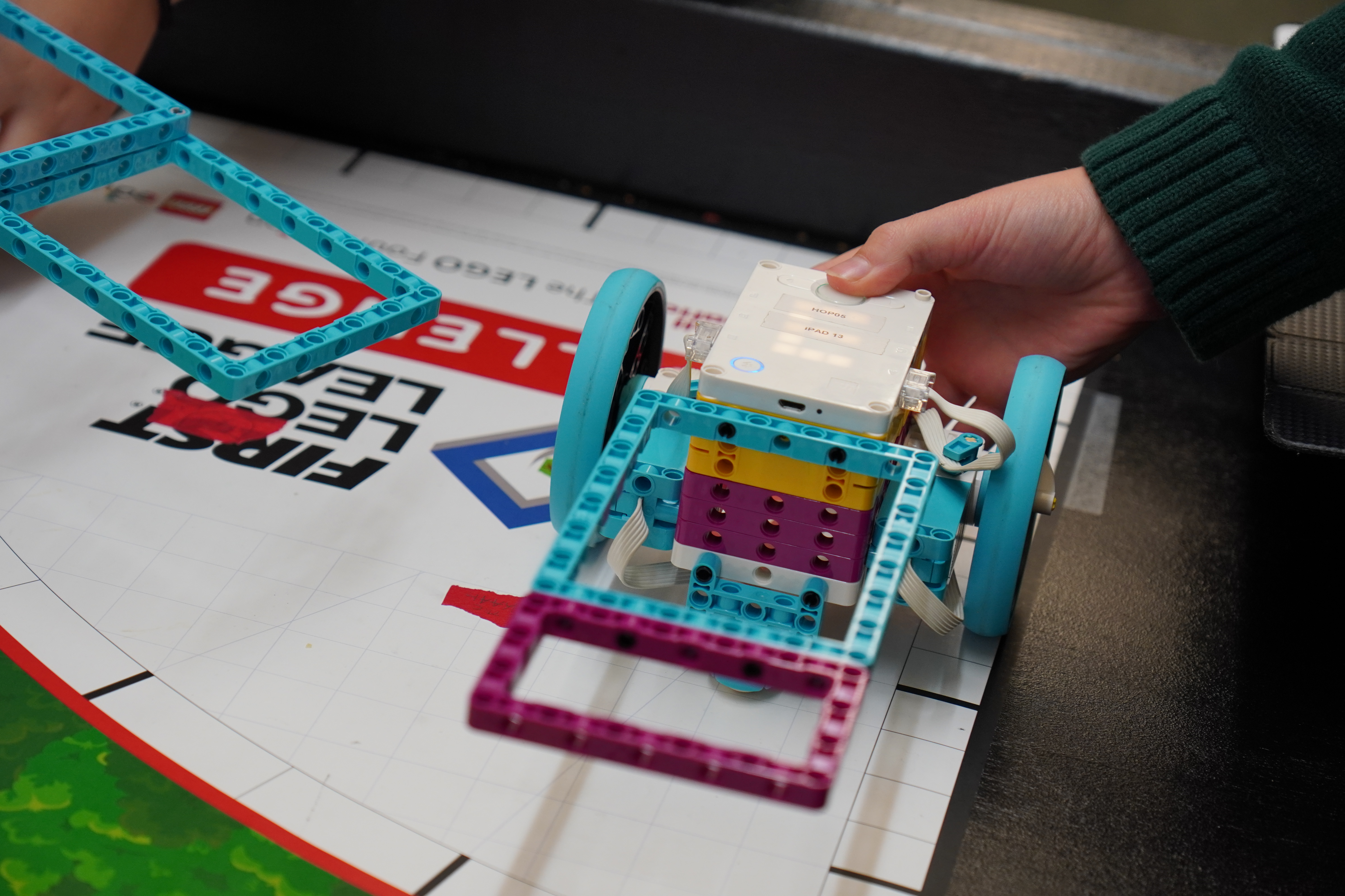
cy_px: 448
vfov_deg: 16.9
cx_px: 672
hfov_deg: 25.1
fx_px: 3026
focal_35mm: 81
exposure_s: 1/160
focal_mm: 54
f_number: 4
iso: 640
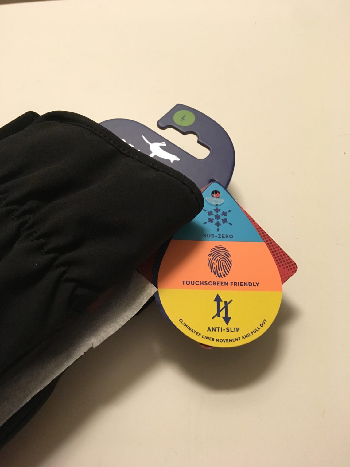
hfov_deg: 48.2
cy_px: 234
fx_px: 391
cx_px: 175
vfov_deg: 61.7
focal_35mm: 29
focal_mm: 4.15
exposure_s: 1/25
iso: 200
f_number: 2.2
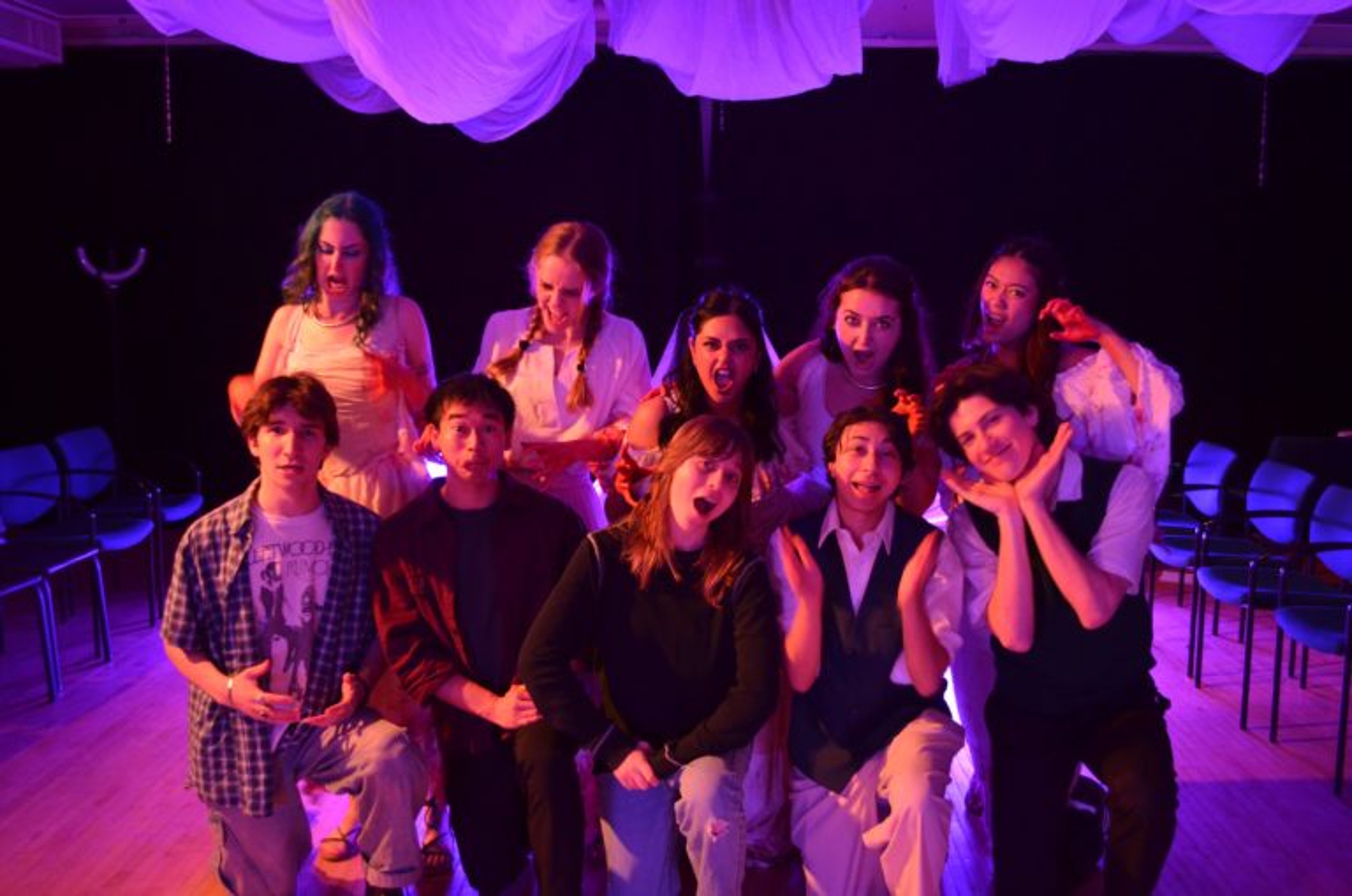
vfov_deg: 36.7
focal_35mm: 36
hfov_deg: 53.2
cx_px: 676
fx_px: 1349
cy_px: 448
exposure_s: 1/30
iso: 1400
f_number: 4
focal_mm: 24
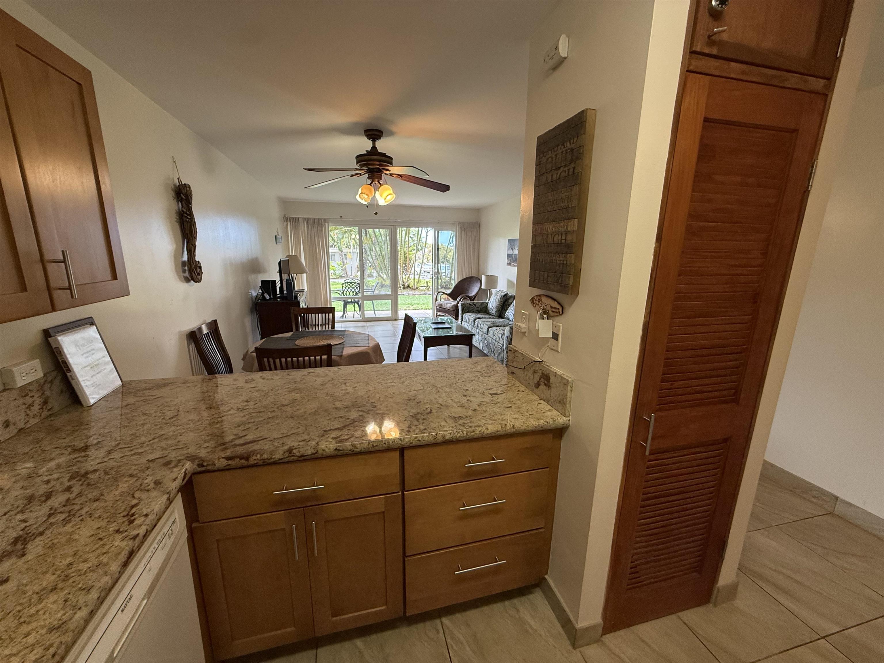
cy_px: 332
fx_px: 358
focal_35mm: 14
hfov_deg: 102.1
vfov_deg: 85.7
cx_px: 442
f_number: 2.2
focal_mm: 2.22
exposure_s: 1/120
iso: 200
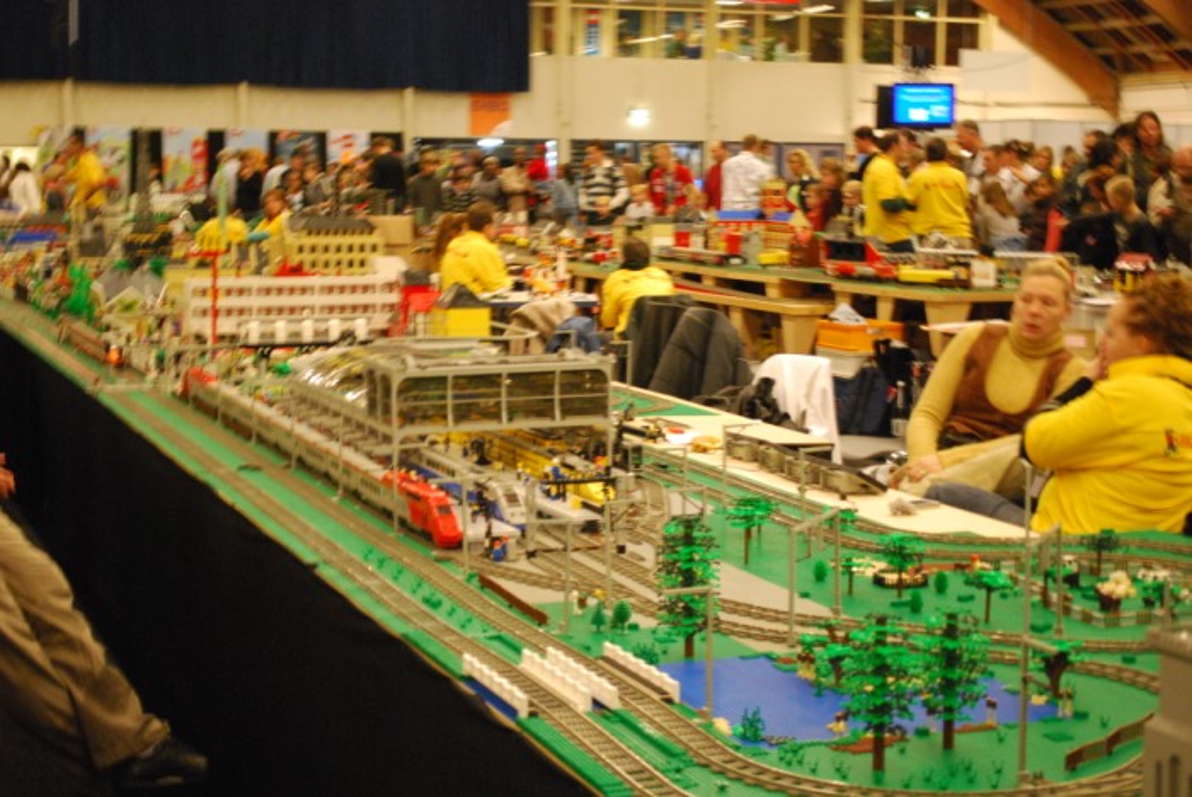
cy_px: 398
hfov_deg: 31.9
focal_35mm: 63
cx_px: 596
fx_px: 2088
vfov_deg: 21.6
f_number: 5.3
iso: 1600
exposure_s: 1/13
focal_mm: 42
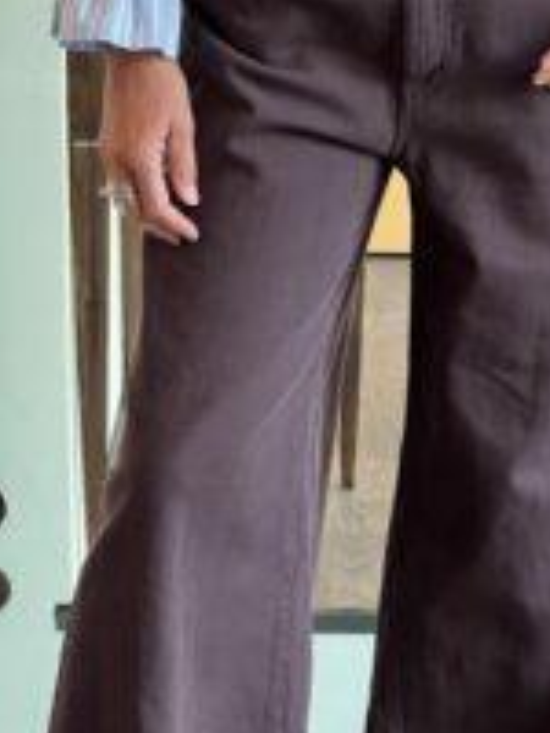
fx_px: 3262
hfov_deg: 9.6
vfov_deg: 12.8
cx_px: 370
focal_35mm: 154
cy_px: 421
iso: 250
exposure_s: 1/50
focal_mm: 9
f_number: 2.8
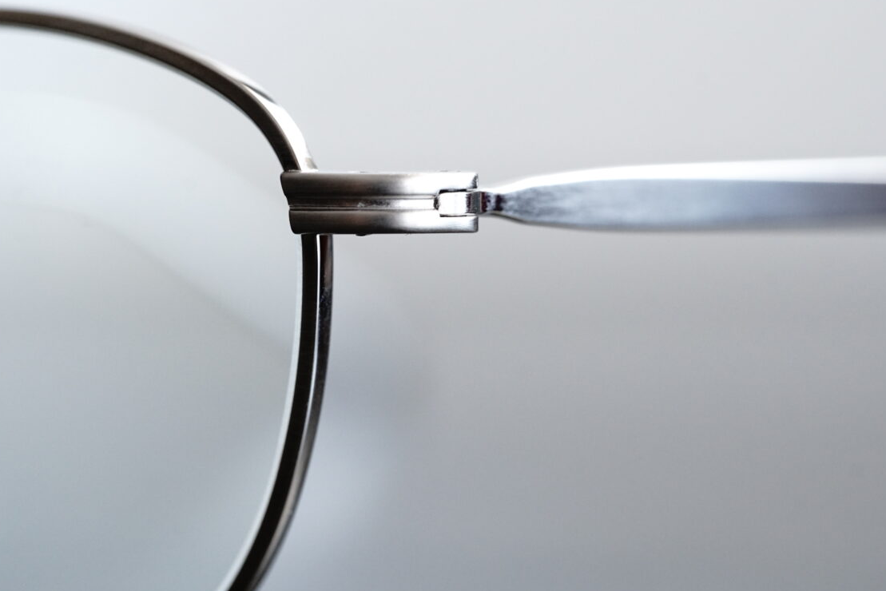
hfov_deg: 22.6
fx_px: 2215
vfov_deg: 15.2
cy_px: 206
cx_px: 423
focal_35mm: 90
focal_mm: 65
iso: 2000
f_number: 4
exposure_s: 1/60
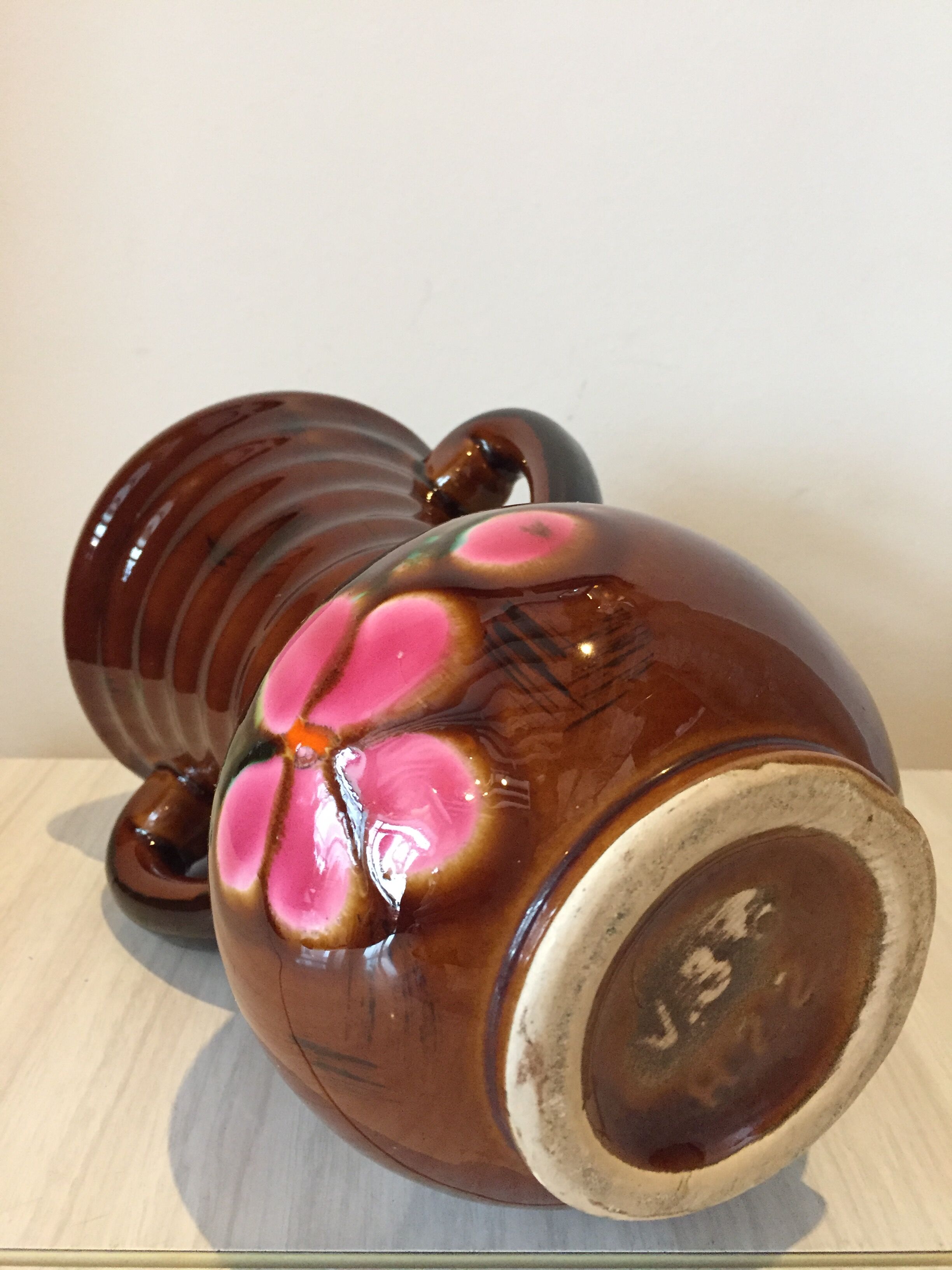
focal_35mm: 29
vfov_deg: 61.7
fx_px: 1063
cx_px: 476
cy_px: 635
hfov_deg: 48.2
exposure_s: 1/25
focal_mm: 4.15
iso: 320
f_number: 2.2
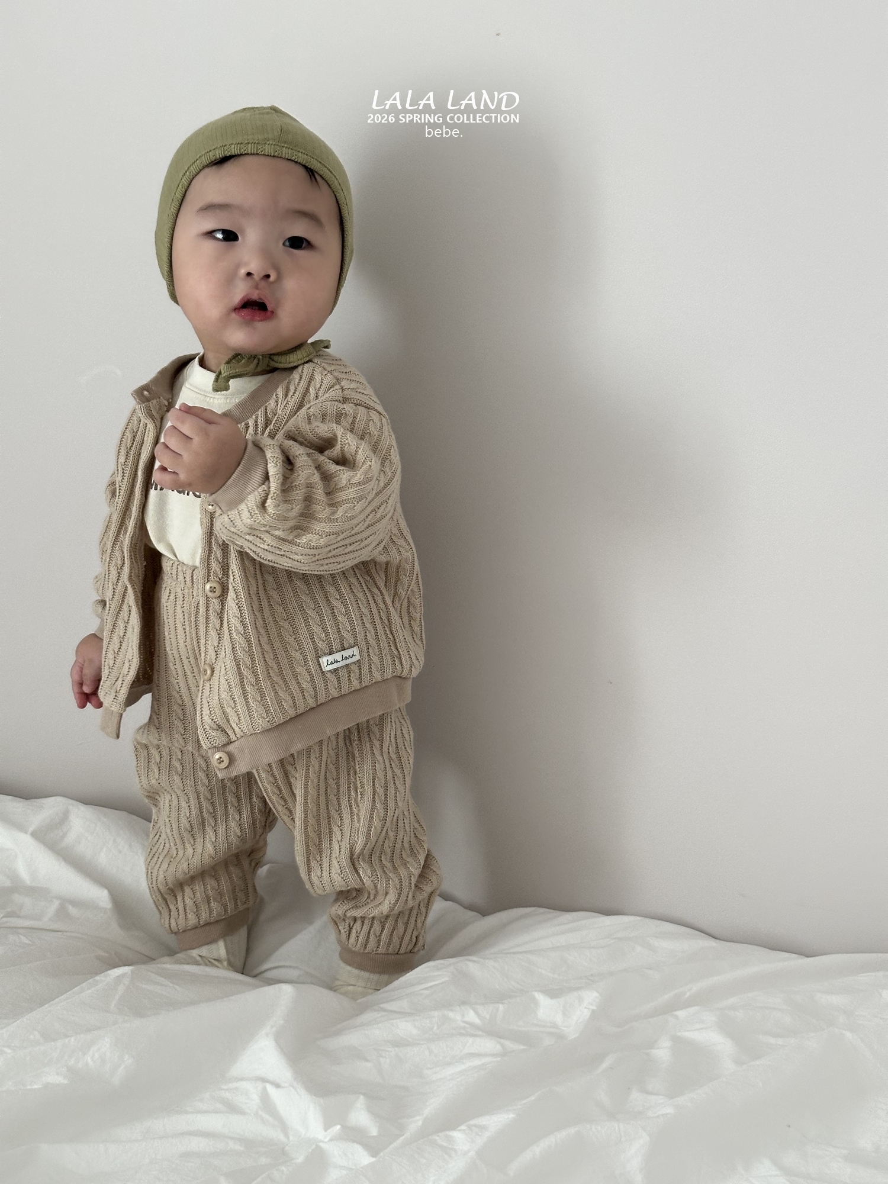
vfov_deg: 39.7
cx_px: 444
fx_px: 1642
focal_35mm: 48
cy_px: 592
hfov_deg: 30.3
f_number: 1.78
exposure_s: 1/116
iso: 80
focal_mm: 6.86
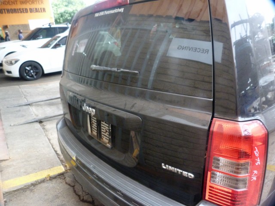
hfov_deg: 69.4
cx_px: 138
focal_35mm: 25
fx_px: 199
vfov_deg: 54.9
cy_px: 103
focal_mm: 4.5
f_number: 2.8
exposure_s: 1/50
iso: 400
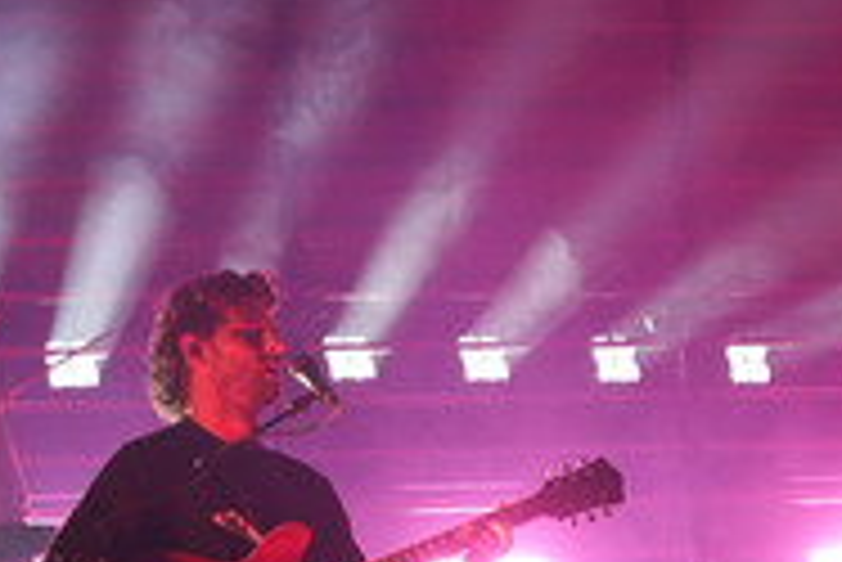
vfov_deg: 5.4
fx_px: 5922
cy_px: 656
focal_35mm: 253
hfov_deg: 8.1
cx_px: 808
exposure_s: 1/160
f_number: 5.6
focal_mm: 105
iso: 3200
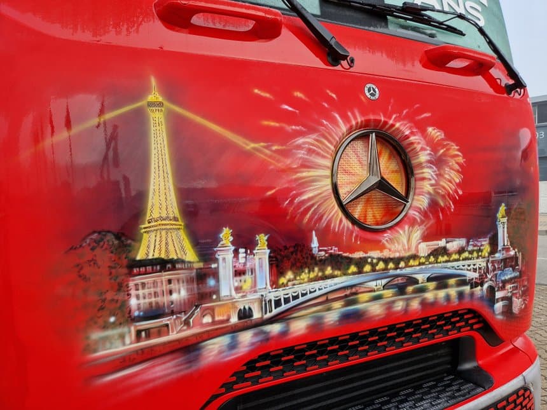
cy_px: 205
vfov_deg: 58.9
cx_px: 274
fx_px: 363
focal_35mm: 23
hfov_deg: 73.9
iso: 50
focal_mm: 5.4
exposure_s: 1/230
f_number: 1.8
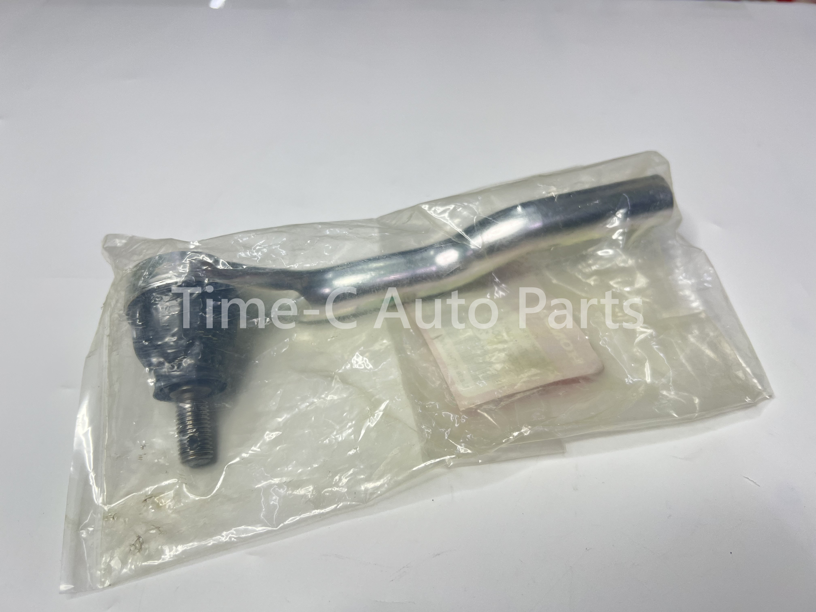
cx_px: 408
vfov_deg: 53.1
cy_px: 306
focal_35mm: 26
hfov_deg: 67.3
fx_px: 613
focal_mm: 5.7
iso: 80
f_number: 1.5
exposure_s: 1/121
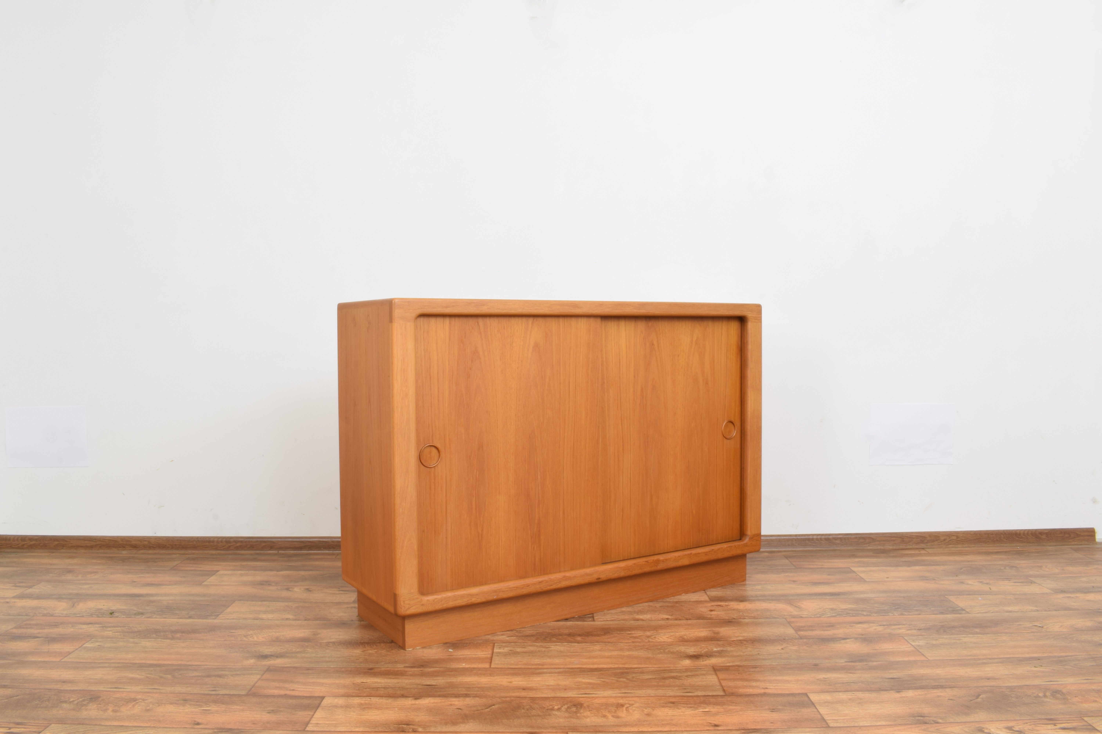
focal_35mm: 30
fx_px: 918
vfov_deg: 43.6
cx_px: 551
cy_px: 367
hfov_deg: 61.9
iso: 100
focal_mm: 20
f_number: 22
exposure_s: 4
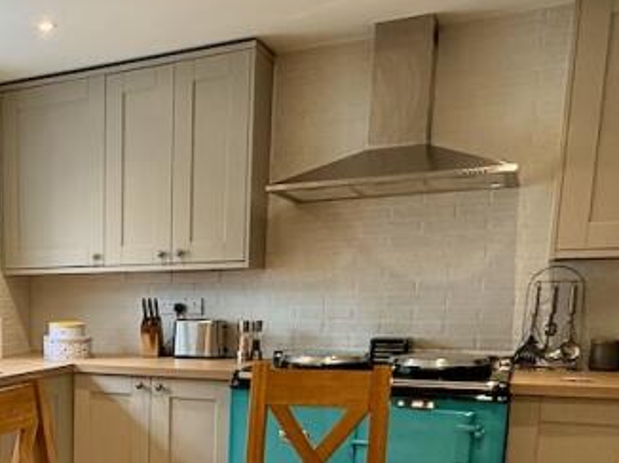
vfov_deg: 31.0
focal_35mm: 44
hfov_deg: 39.0
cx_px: 28
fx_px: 786
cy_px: 435
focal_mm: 2.22
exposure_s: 1/100
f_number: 2.2
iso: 160
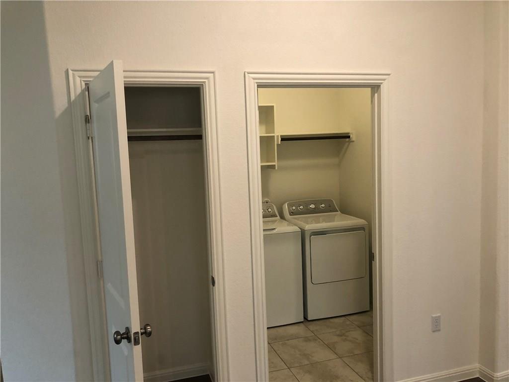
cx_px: 254
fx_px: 412
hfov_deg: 63.4
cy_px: 191
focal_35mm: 28
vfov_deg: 49.7
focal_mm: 3.99
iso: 40
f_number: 1.8
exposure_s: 1/17
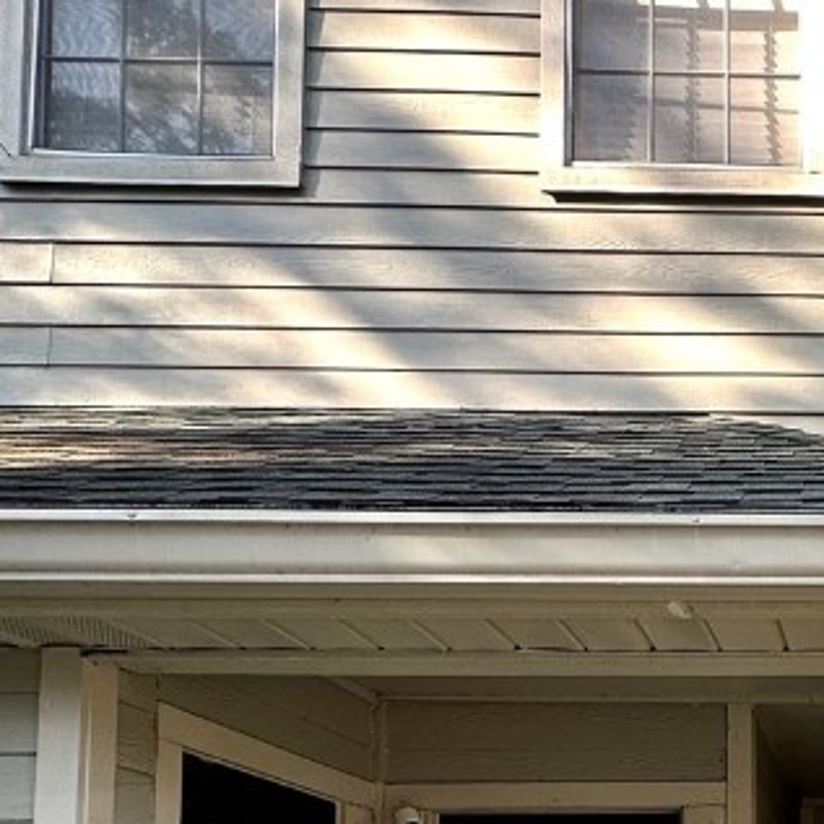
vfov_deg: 35.5
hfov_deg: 34.7
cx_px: 951
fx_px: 1077
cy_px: 918
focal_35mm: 40
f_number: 2.2
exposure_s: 1/99
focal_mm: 2.22
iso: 50
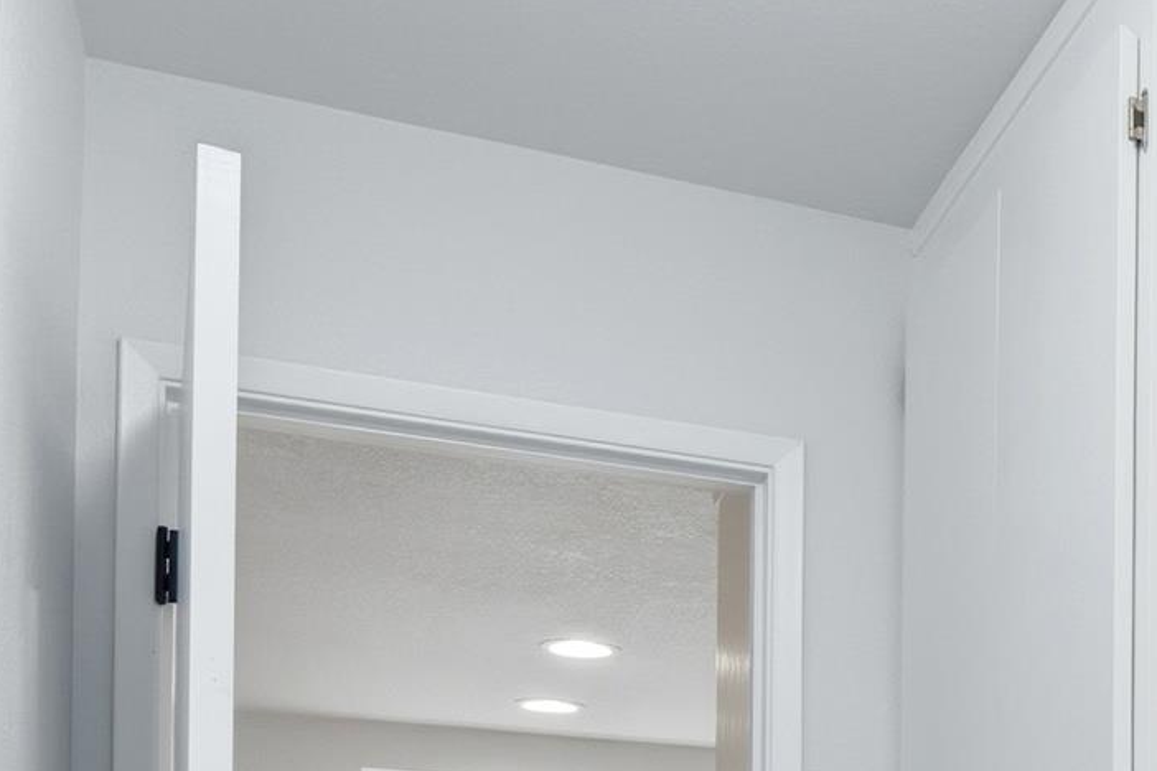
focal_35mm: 57
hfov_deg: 29.0
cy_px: 1094
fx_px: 1832
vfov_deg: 20.9
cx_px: 1470
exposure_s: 1/160
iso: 250
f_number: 9
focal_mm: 16
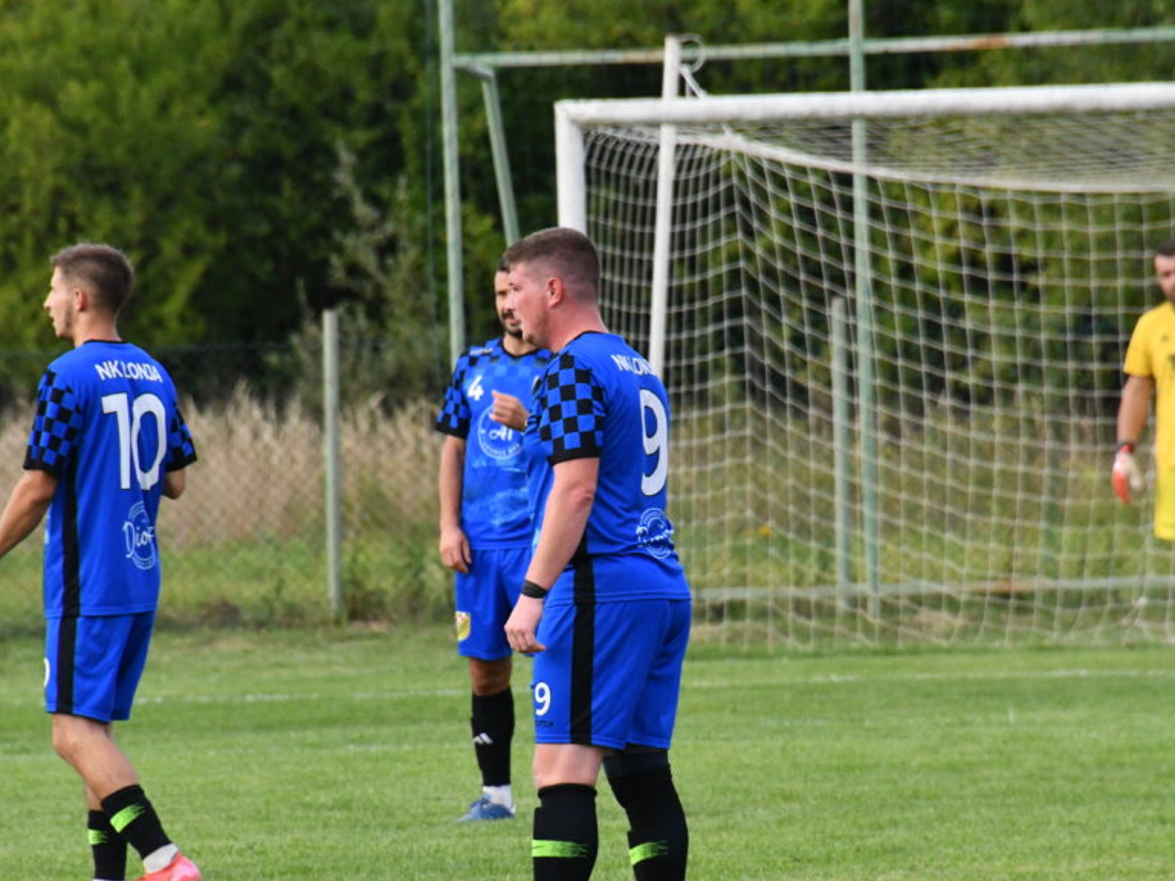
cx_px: 607
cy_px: 509
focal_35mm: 768
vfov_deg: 1.9
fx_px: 26073
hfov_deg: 2.6
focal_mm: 400
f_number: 10
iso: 3200
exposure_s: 1/1600
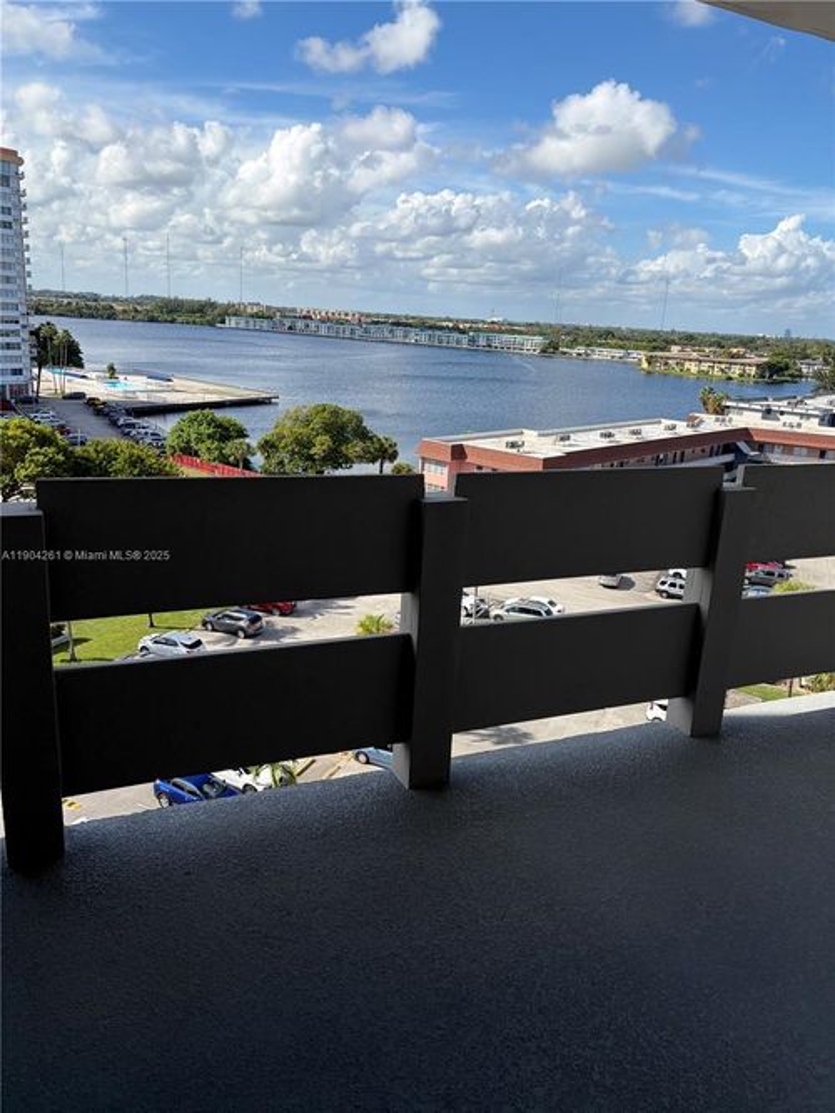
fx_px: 836
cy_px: 556
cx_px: 418
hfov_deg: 53.0
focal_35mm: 26
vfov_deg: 67.3
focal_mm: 5.96
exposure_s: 1/3448
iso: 50
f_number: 1.6
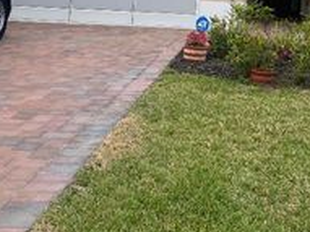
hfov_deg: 27.2
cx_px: 300
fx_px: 609
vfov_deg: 20.8
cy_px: -2
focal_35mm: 68
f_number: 1.8
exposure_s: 1/2410
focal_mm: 4.25
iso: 32
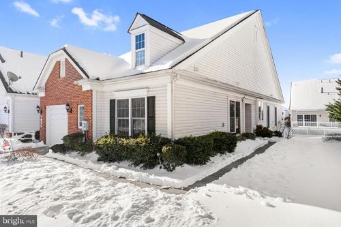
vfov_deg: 59.5
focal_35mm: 21
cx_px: 170
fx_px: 199
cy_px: 114
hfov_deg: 81.2
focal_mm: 14
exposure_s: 1/500
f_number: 9
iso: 400
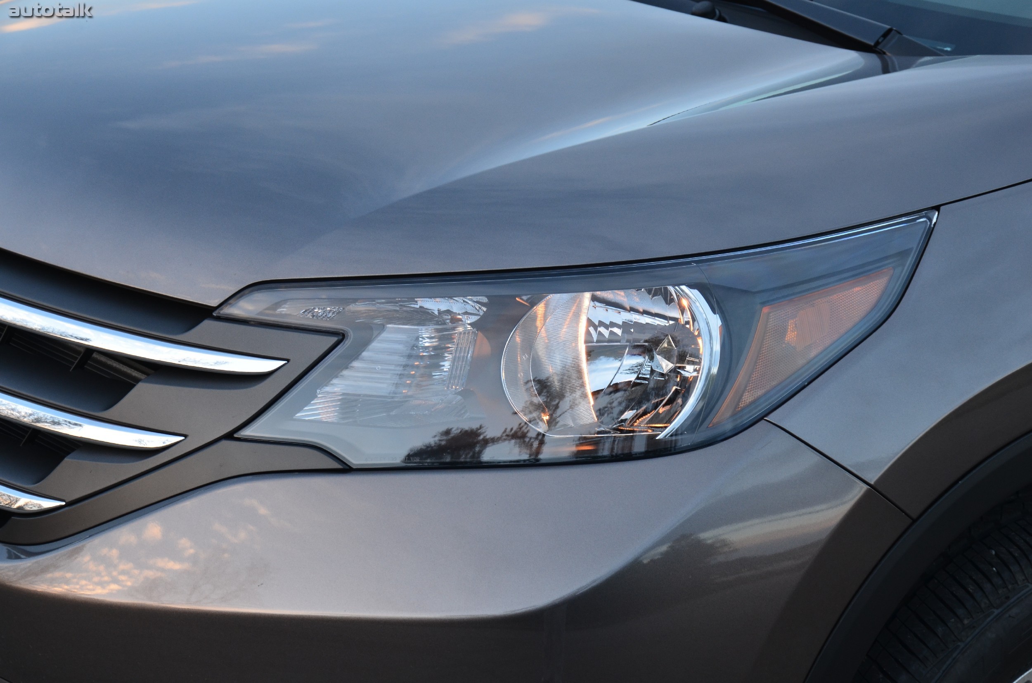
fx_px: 2575
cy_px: 342
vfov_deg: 15.1
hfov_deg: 22.7
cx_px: 516
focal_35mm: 90
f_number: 9
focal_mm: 60
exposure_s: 1/30
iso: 560
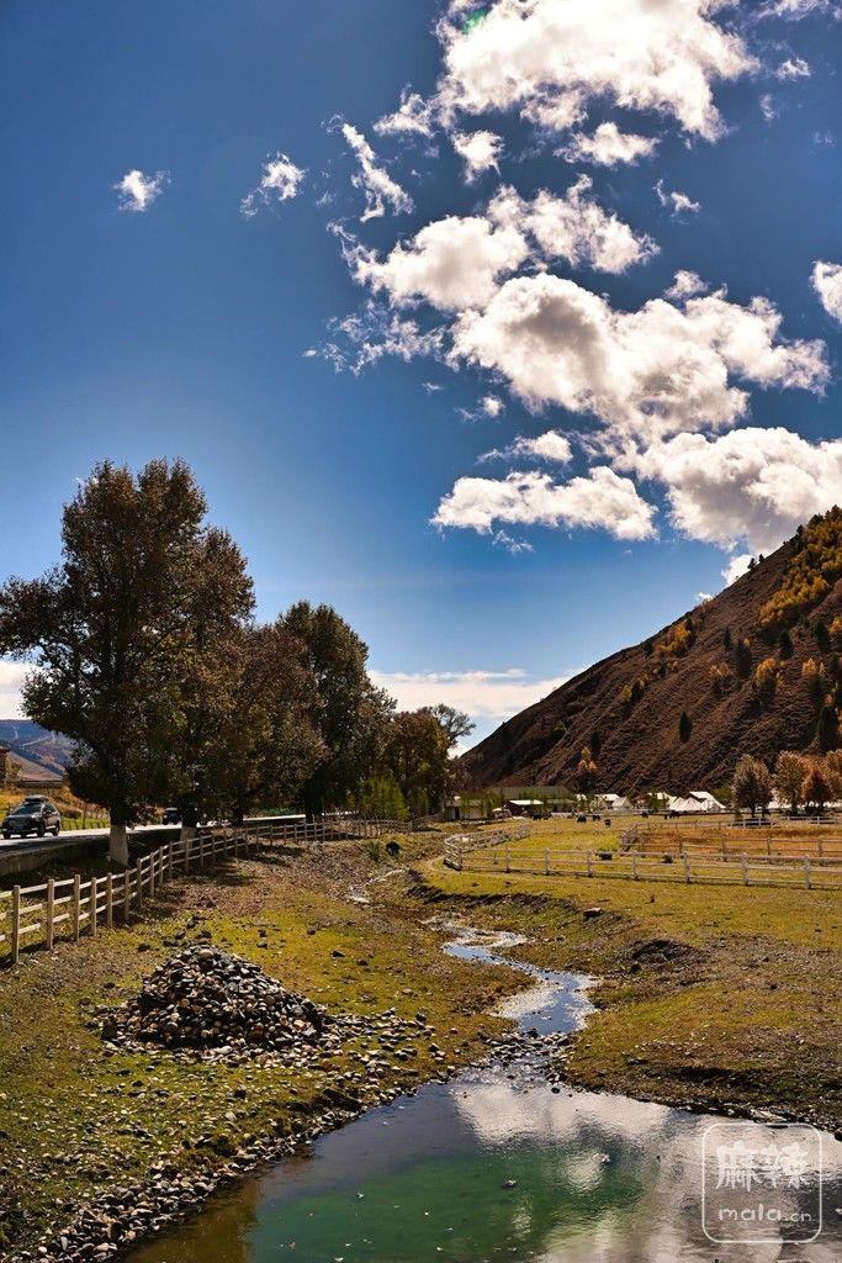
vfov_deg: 55.8
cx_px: 421
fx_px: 1192
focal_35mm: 34
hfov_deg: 38.9
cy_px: 632
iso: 100
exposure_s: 1/640
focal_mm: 34
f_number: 9
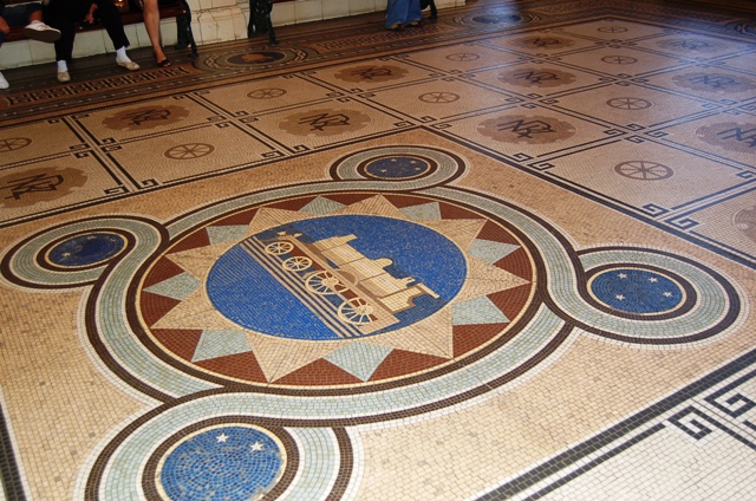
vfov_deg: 38.2
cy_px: 250
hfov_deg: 55.2
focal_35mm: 34
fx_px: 723
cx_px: 378
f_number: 3.8
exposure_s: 1/60
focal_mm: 23
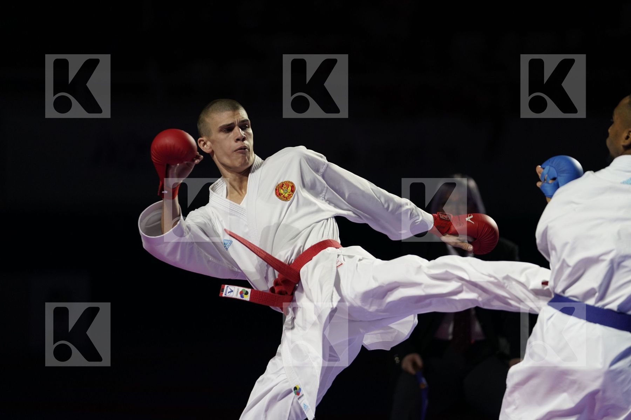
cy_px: 210
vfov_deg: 7.5
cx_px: 316
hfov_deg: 11.2
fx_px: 3225
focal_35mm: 184
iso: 1600
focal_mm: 184
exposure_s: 1/1000
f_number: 2.8
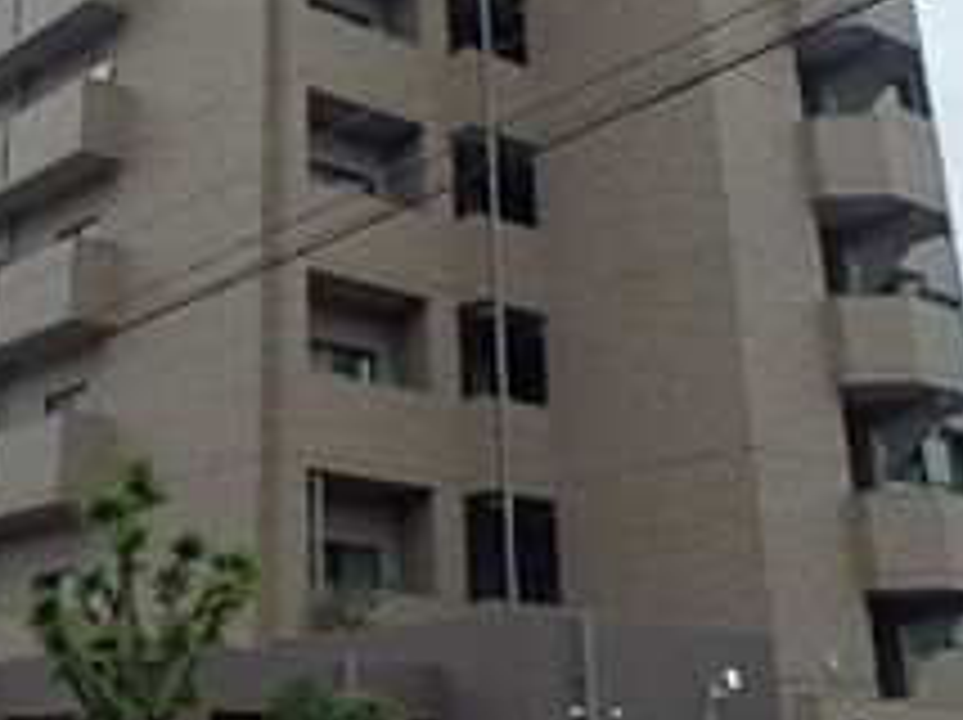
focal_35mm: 59
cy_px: 54
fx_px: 1640
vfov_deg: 24.0
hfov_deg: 32.4
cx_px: 315
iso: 125
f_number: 6
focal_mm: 3.7
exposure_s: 1/400
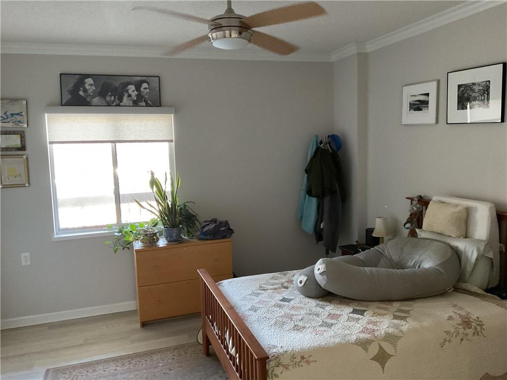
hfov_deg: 61.7
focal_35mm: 29
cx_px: 254
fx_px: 425
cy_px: 190
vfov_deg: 48.2
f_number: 1.8
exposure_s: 1/40
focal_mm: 3
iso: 320
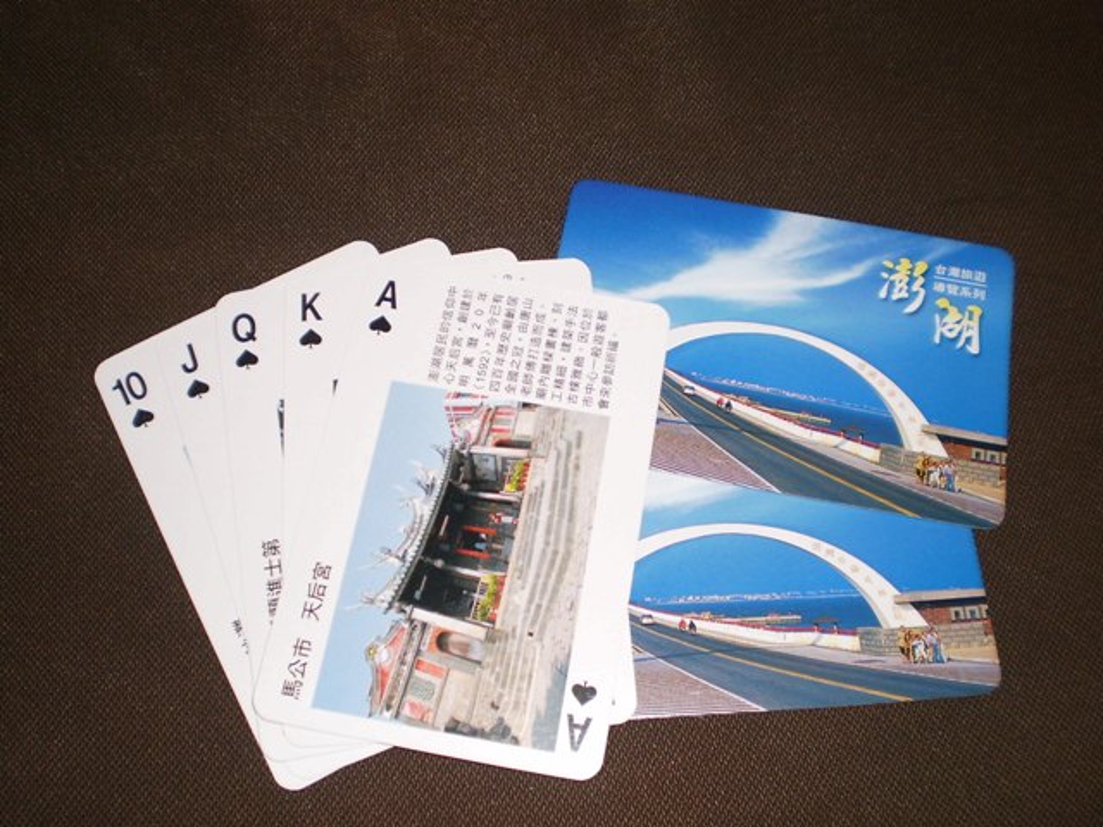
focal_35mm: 36
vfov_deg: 39.7
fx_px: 1147
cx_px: 552
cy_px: 414
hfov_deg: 51.4
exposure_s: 1/30
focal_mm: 6.3
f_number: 3.1
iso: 125
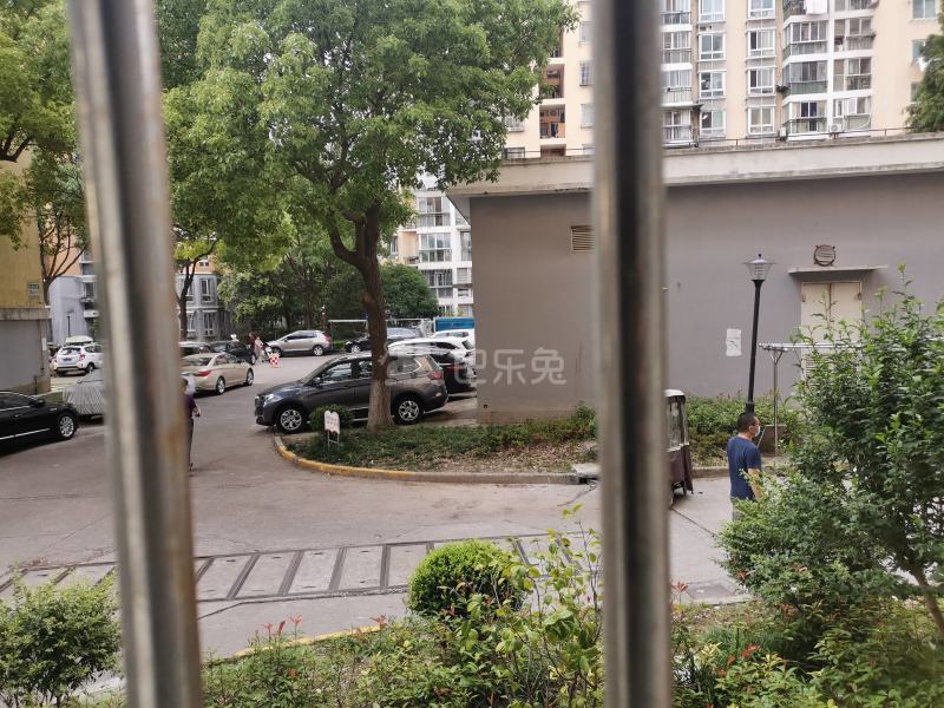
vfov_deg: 53.1
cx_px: 472
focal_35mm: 26
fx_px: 709
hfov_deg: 67.3
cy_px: 354
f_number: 1.8
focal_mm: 4.75
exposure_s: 1/139
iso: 50
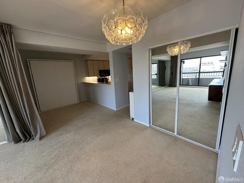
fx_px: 99
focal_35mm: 14
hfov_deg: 102.1
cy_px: 92
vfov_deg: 85.7
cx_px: 122
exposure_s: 1/120
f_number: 2.2
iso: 100
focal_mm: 2.22
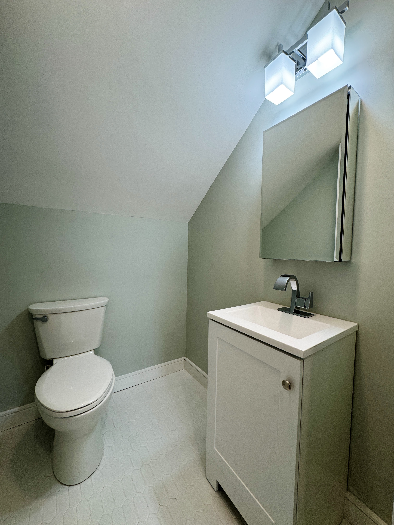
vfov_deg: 102.1
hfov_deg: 85.7
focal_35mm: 14
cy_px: 262
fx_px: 212
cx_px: 197
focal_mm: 2.22
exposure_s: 1/120
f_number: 2.2
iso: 100
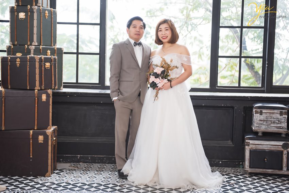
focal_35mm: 60
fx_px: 482
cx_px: 144
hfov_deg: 33.4
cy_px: 96
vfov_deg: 22.6
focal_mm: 60
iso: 400
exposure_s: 1/160
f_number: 2.8
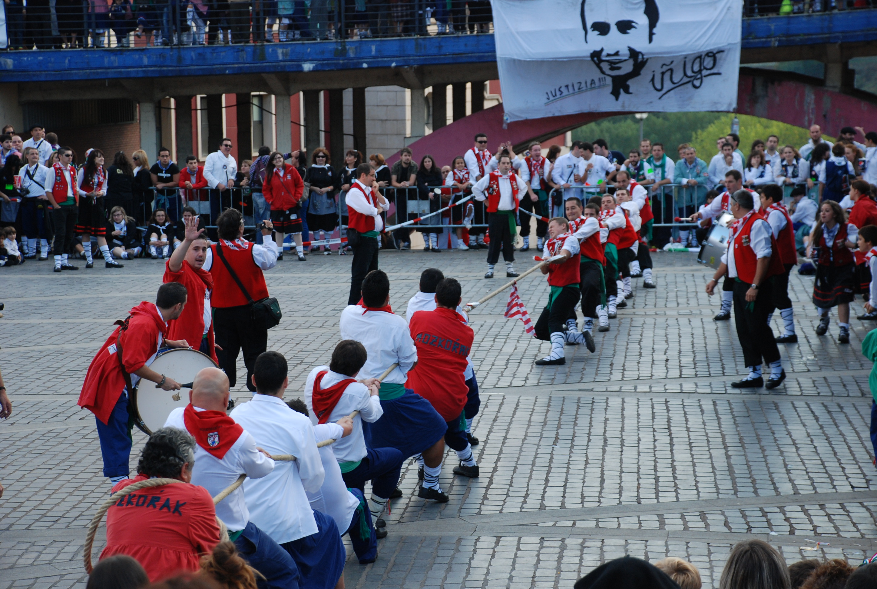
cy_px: 294
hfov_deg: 18.1
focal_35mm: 112
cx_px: 438
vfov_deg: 12.2
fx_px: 2746
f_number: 5.6
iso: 320
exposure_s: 1/125
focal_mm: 75
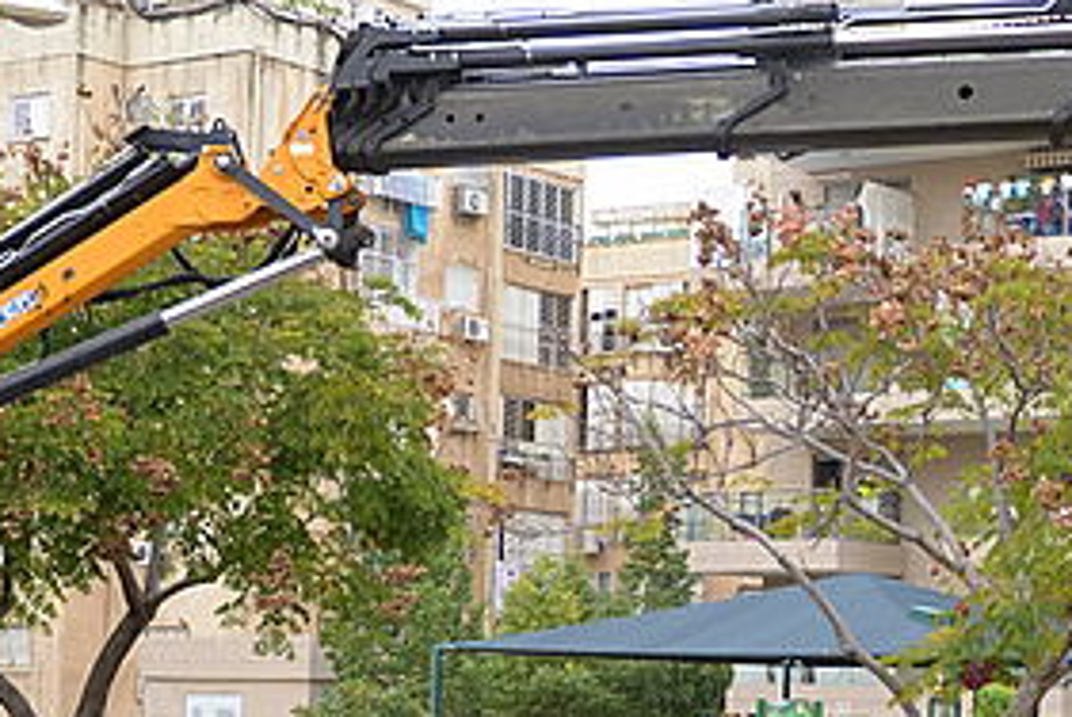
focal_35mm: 91
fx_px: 2713
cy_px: 584
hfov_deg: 21.6
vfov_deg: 15.0
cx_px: 1053
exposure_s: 1/400
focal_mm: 32
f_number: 3.2
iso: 400
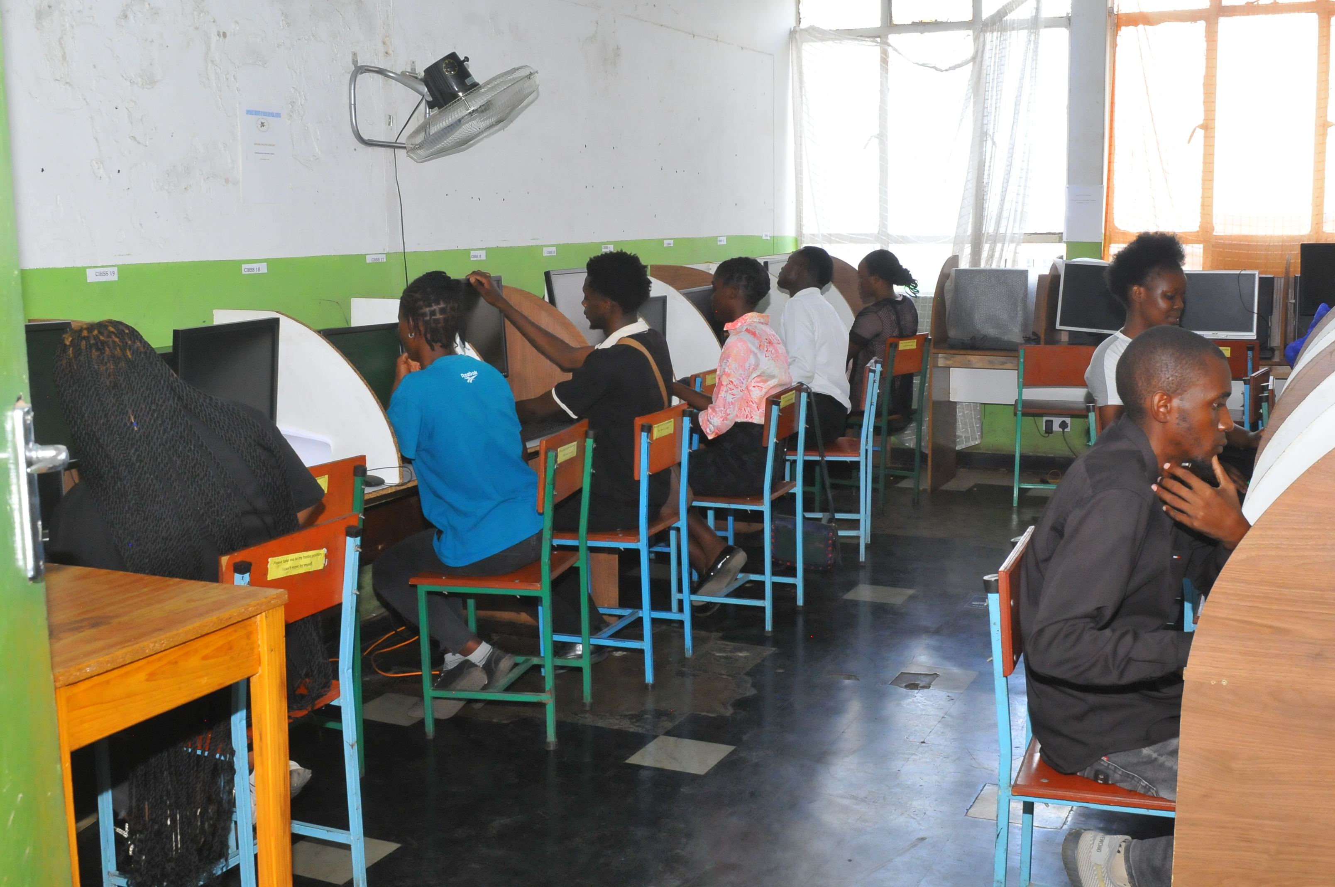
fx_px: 1500
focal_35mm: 40
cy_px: 444
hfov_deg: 48.0
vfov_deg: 32.9
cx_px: 668
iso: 1600
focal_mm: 27
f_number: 11
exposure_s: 1/80
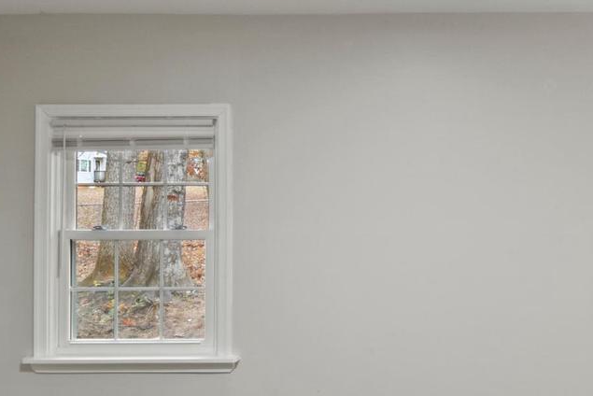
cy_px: 164
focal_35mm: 34
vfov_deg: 38.8
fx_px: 560
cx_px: 437
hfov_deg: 53.5
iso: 100
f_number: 22
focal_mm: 10
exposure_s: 10
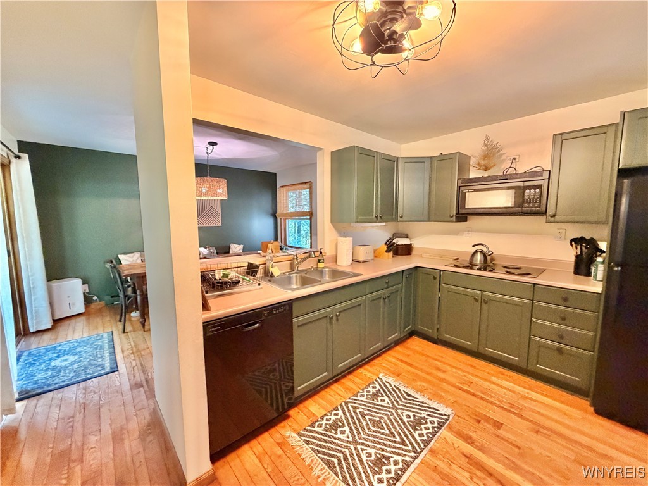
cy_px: 243
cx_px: 324
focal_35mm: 14
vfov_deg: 85.7
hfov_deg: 102.1
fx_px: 262
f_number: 2.2
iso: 500
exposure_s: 1/60
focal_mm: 2.22
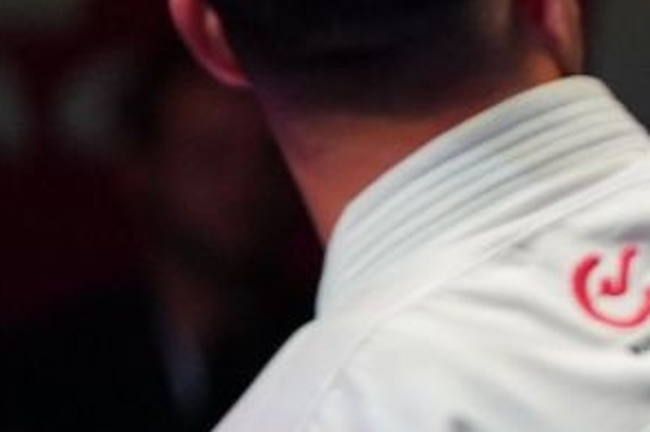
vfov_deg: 1.1
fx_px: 22039
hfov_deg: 1.7
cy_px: 403
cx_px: 1884
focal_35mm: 1222
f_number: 2.8
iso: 1600
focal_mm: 200
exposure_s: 1/1000
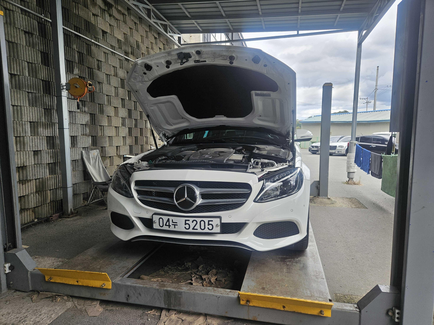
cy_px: 162
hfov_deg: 73.9
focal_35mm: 23
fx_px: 288
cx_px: 217
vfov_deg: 58.9
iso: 40
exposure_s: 1/409
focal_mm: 5.4
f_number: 1.8
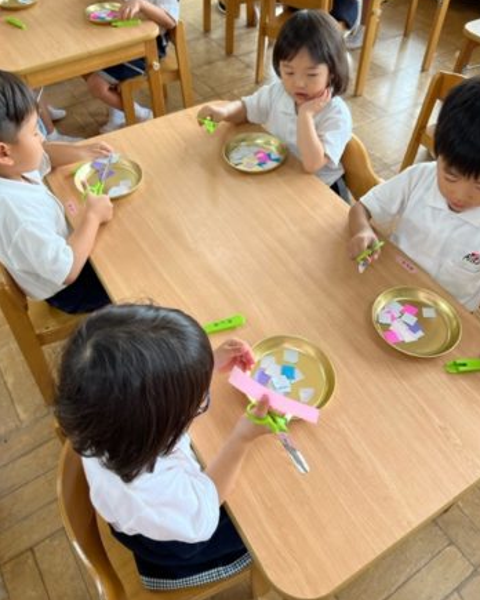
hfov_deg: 51.5
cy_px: 273
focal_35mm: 28
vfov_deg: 62.1
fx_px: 497
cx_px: 247
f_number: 1.5
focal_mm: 5.7
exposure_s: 1/121
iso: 64
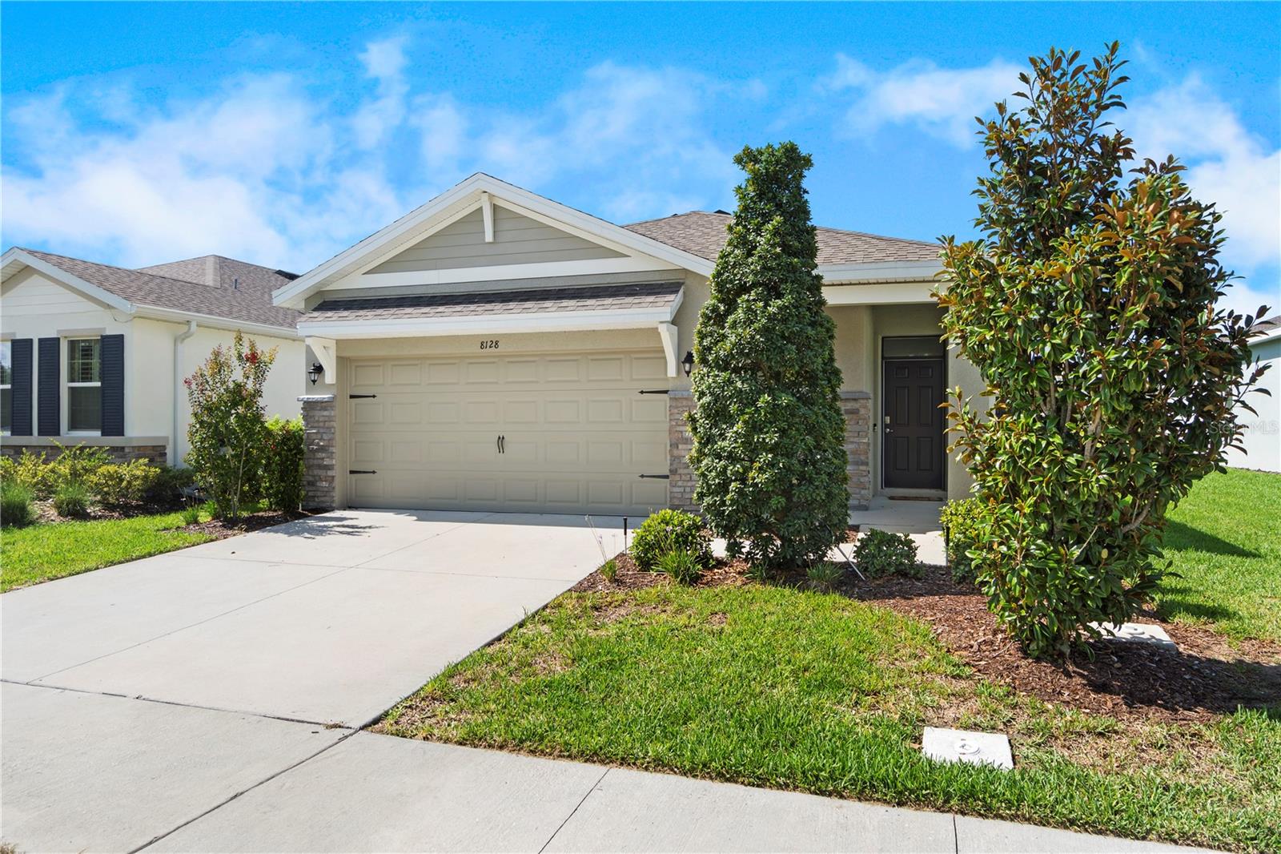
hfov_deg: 77.3
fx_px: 800
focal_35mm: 22
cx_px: 640
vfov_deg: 56.1
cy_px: 427
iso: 100
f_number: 8
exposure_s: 1/50
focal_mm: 15
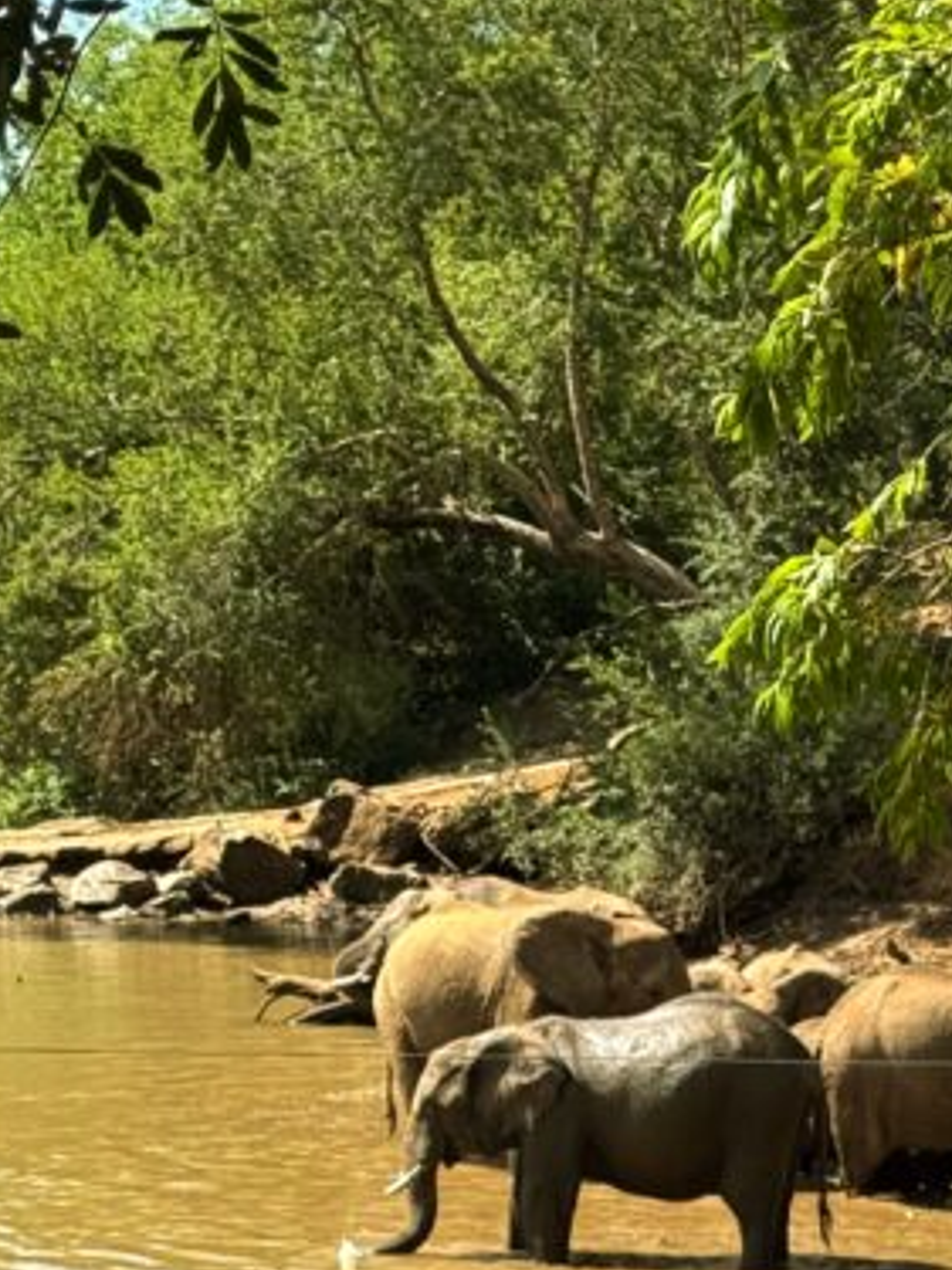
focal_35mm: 131
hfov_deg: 11.2
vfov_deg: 14.5
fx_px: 4806
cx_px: 877
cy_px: 1632
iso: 64
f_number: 1.78
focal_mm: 6.76
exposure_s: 1/1597
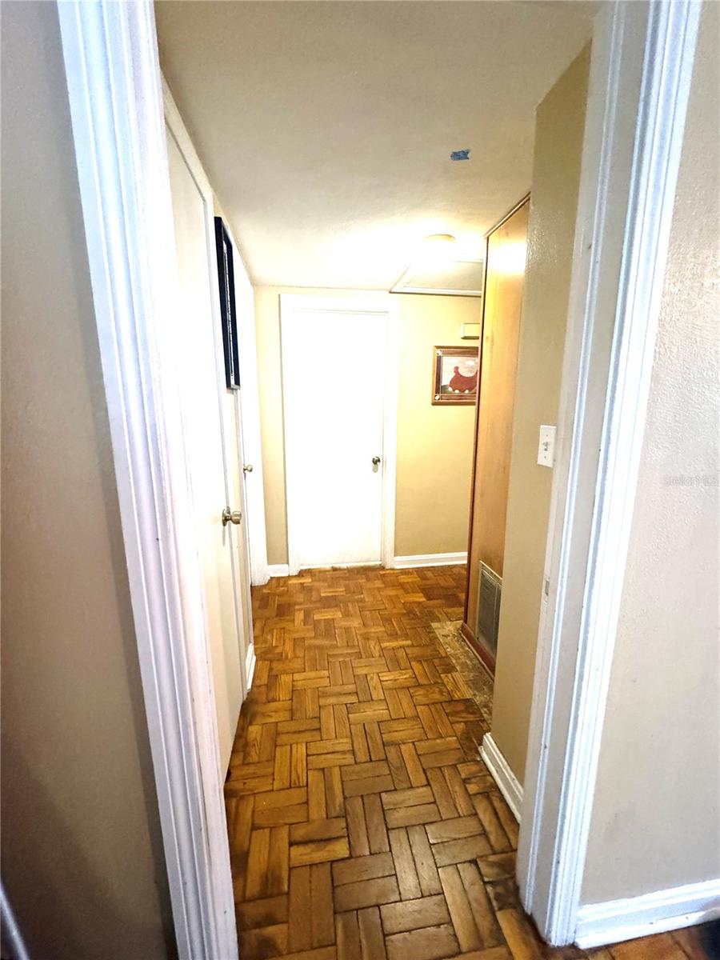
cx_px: 360
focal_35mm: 14
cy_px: 480
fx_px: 388
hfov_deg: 85.7
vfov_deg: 102.1
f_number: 2.2
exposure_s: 1/60
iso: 640
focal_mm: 2.22
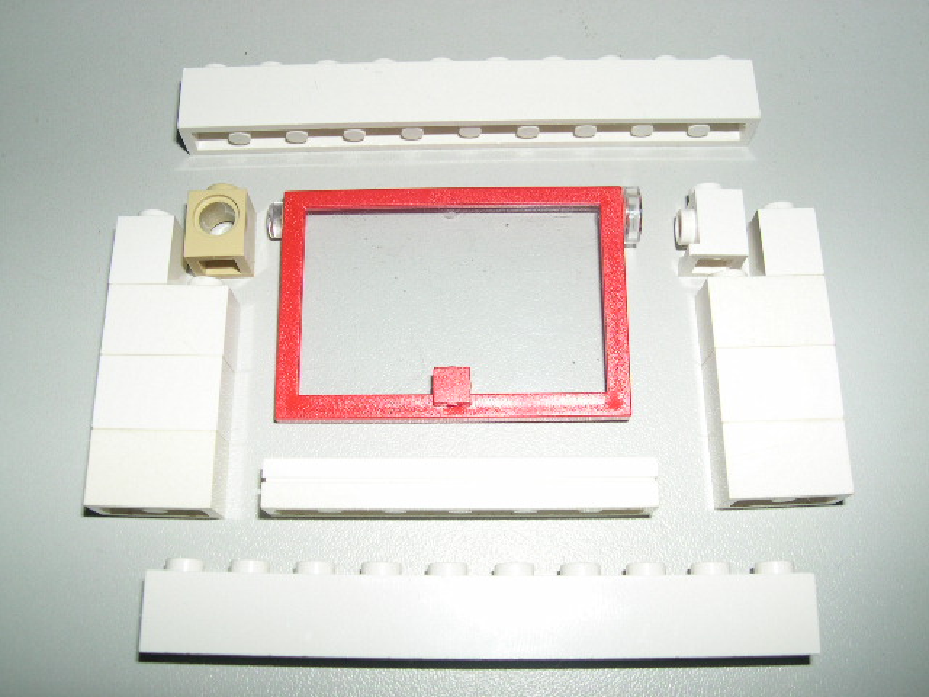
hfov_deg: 49.0
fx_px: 1020
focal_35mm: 38
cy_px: 348
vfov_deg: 37.7
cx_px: 464
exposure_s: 1/60
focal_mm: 8
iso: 100
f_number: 7.6
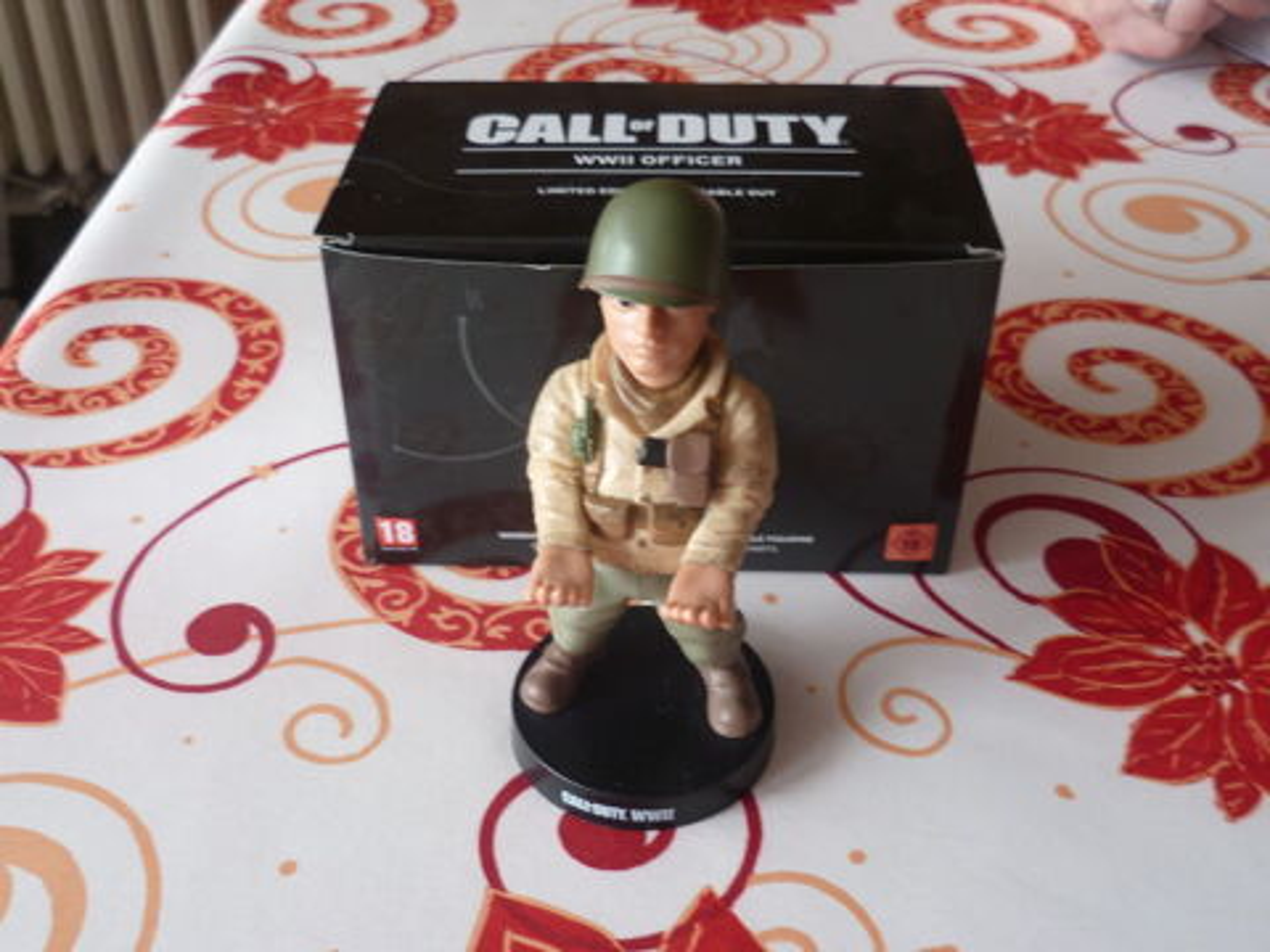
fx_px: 1357
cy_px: 476
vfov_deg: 38.7
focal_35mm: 37
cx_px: 635
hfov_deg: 50.1
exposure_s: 1/40
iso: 80
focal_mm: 6.6
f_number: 3.1
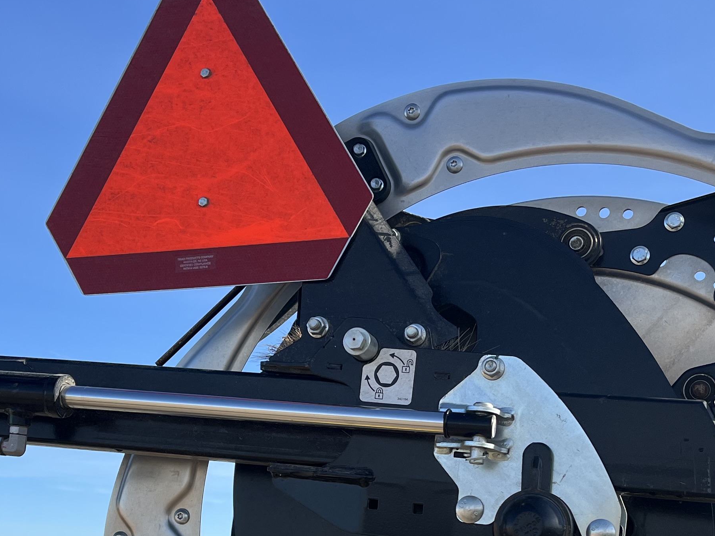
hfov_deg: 33.2
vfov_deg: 24.3
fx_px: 1198
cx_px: 377
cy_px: 517
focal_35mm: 58
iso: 50
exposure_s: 1/1721
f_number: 1.6
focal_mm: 5.1
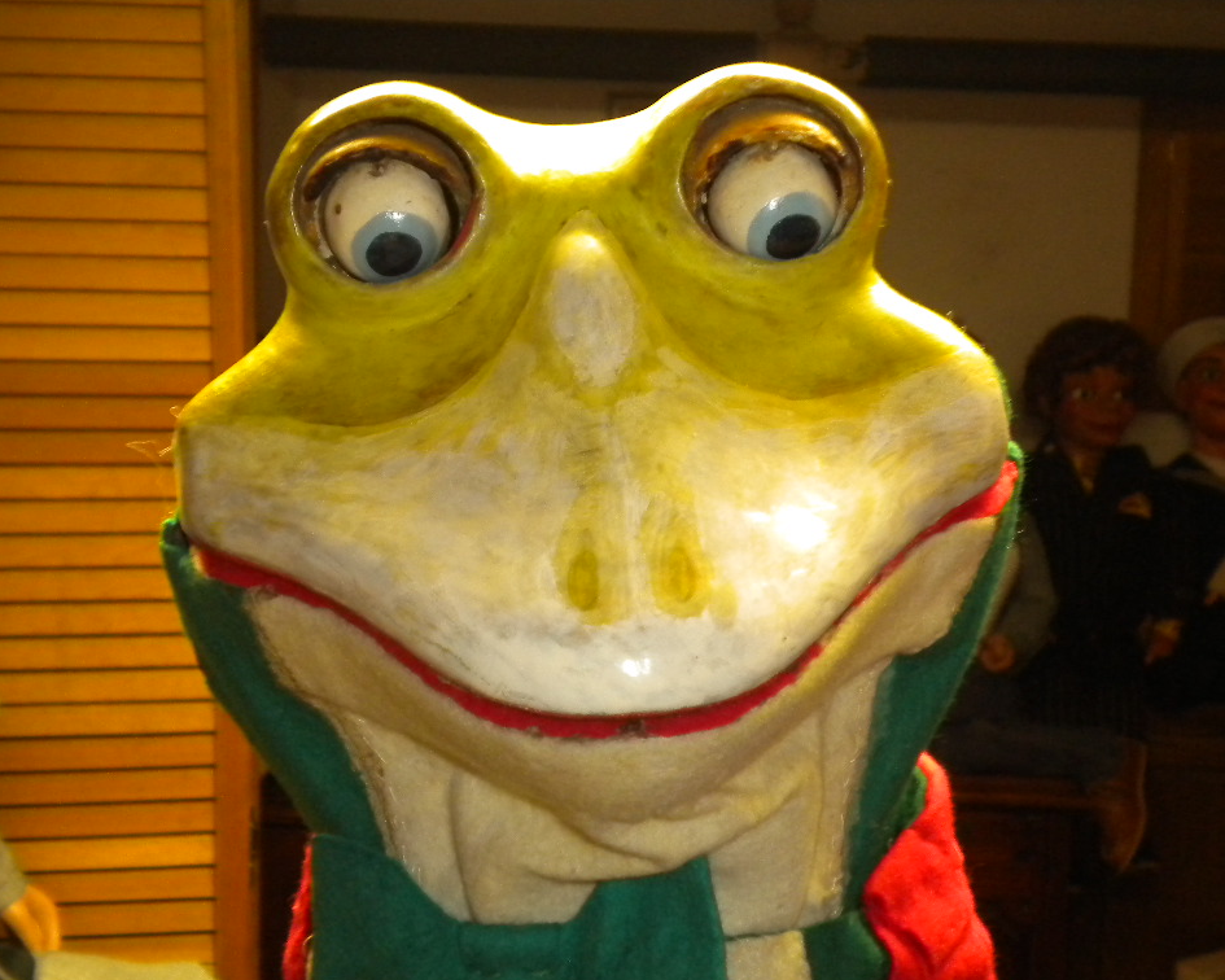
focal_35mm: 55
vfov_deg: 27.6
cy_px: 490
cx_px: 583
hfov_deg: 34.1
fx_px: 1994
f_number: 3.9
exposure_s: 1/30
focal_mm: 9.3
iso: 400
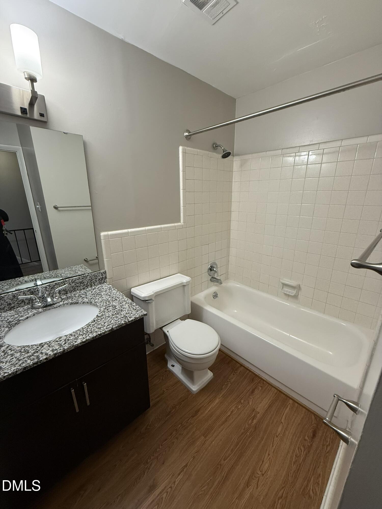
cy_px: 254
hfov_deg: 85.7
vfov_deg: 102.1
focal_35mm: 14
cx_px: 191
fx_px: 206
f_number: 2.2
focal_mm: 2.22
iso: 250
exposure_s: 1/60
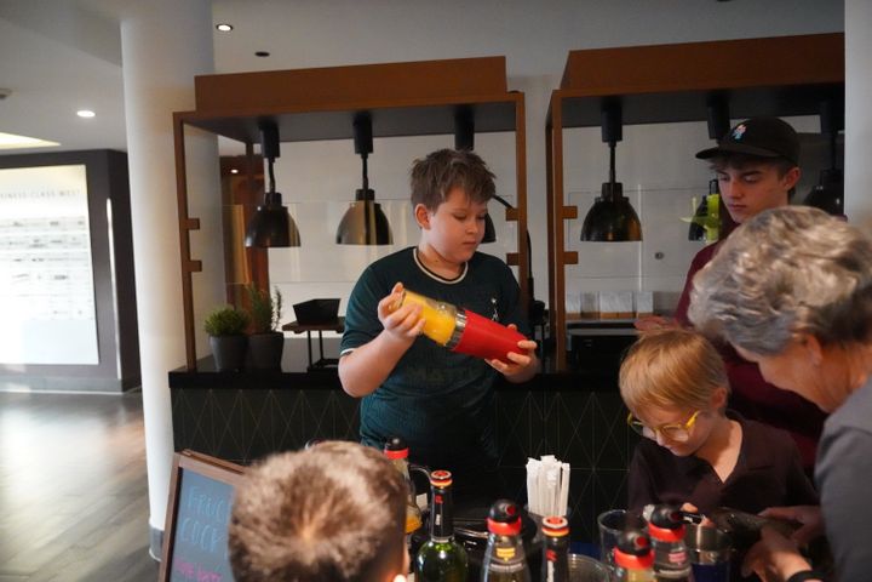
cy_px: 291
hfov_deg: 69.4
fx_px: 630
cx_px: 436
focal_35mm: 26
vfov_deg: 49.6
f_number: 3.2
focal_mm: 26
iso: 32000
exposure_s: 1/320
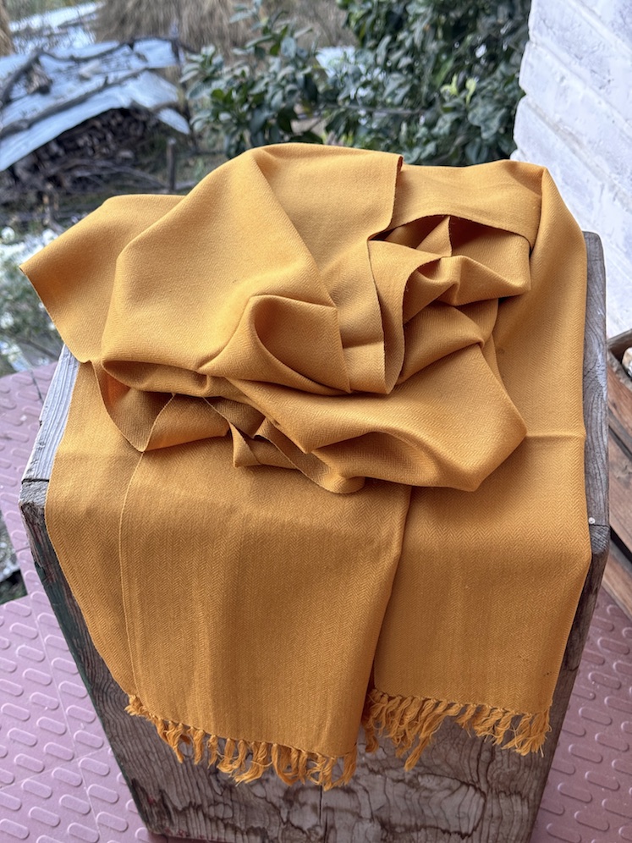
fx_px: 1168
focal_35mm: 48
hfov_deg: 30.3
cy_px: 422
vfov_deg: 39.7
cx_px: 316
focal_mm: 6.76
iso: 64
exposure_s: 1/121
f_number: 1.78
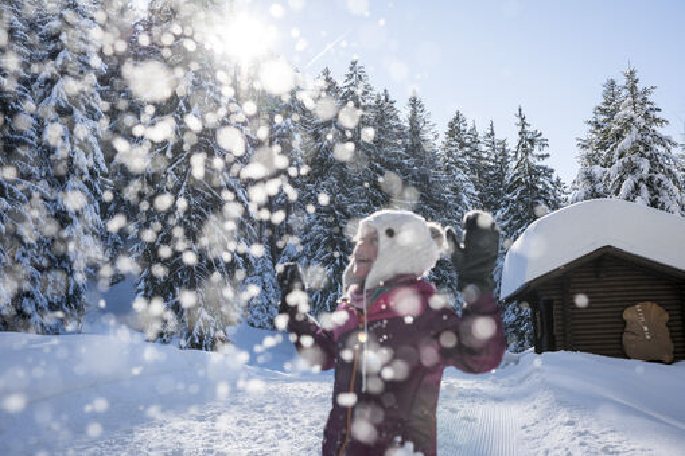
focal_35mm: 35
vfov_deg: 37.8
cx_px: 342
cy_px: 228
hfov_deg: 54.4
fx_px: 666
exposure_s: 1/800
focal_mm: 35
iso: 80
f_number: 4.5
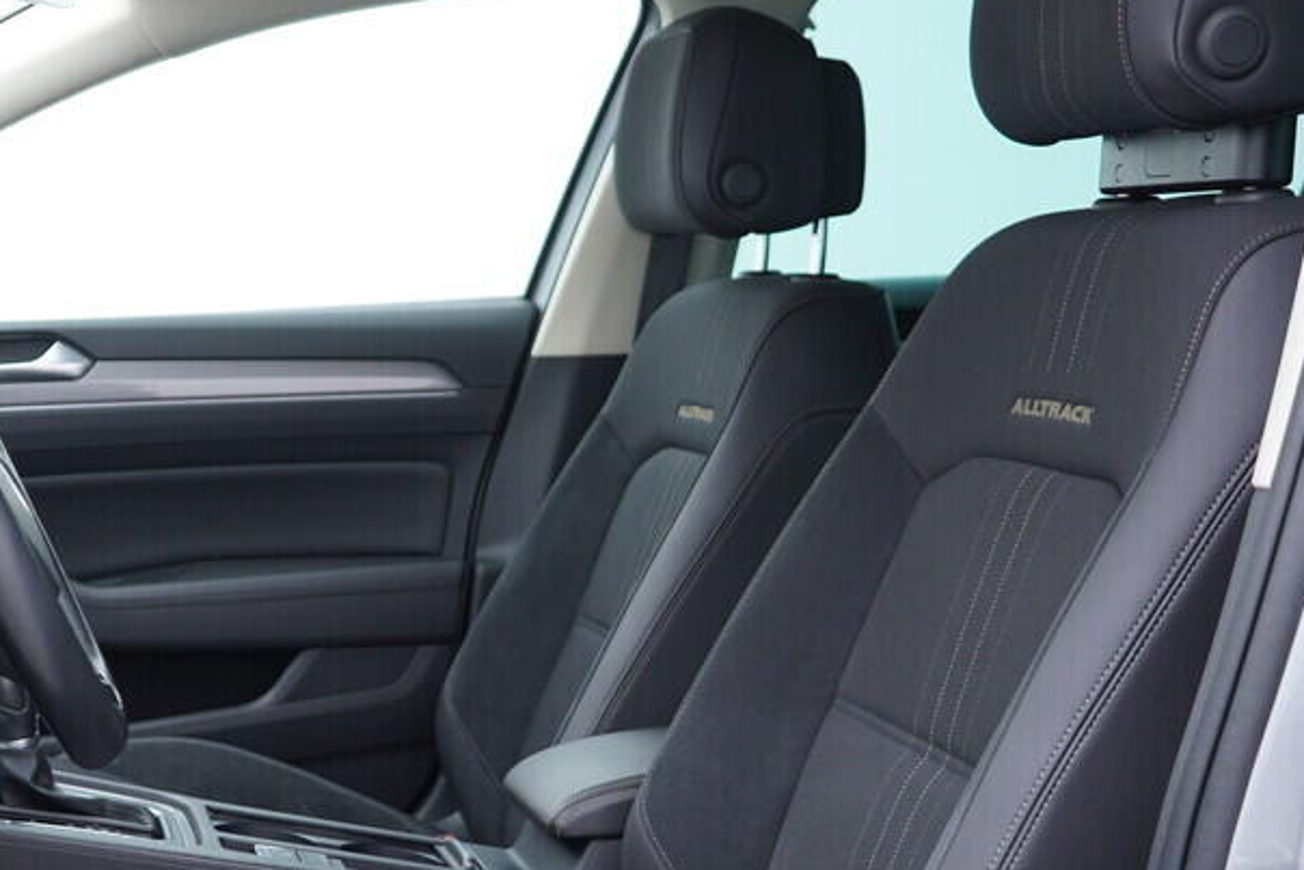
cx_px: 272
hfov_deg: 32.0
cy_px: 642
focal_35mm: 61
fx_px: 2210
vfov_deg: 22.1
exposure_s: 1/40
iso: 160
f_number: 2.8
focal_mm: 24
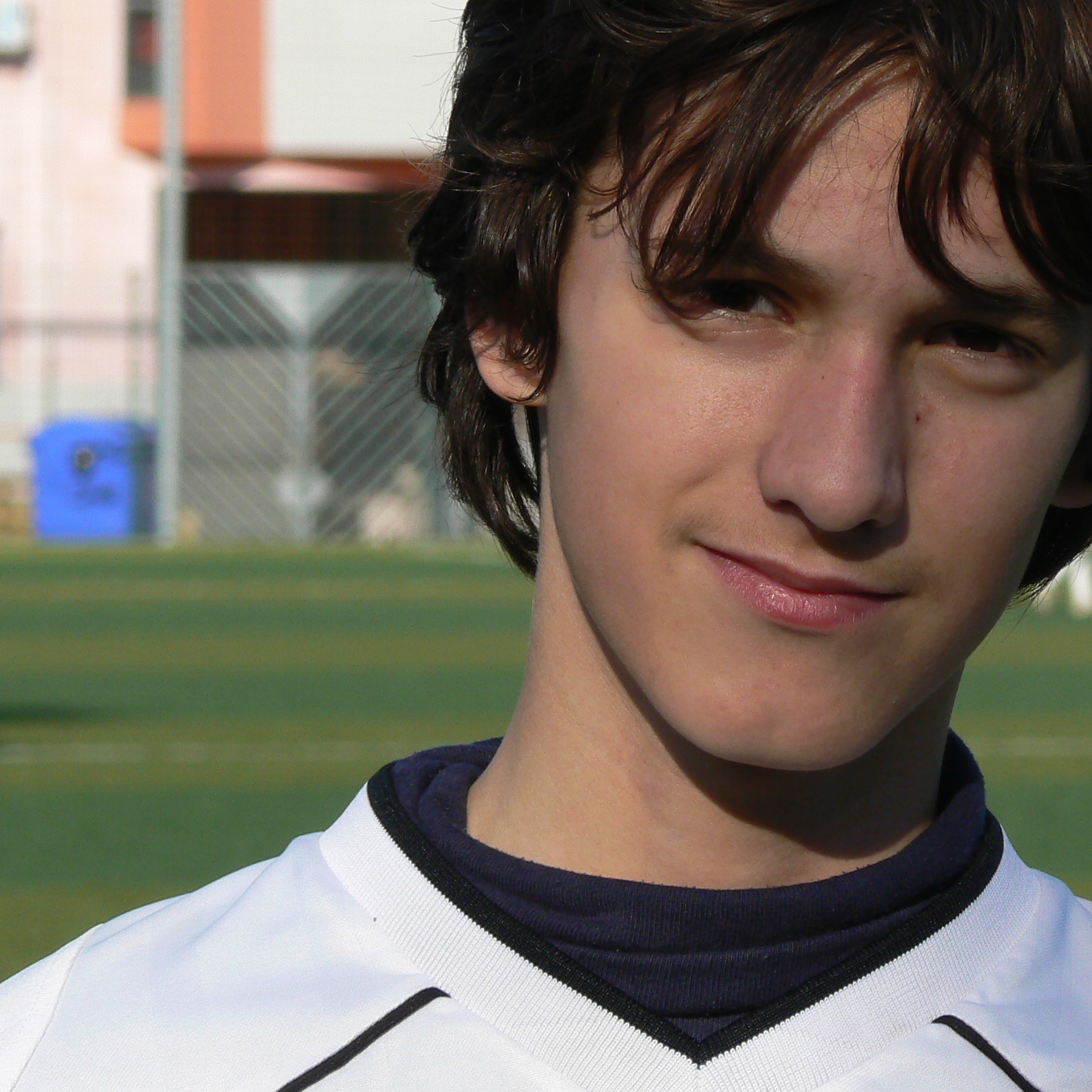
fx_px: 12492
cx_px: 706
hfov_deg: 5.0
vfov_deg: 5.0
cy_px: 454
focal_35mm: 350
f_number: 5.6
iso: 80
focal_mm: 37.1
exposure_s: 1/400
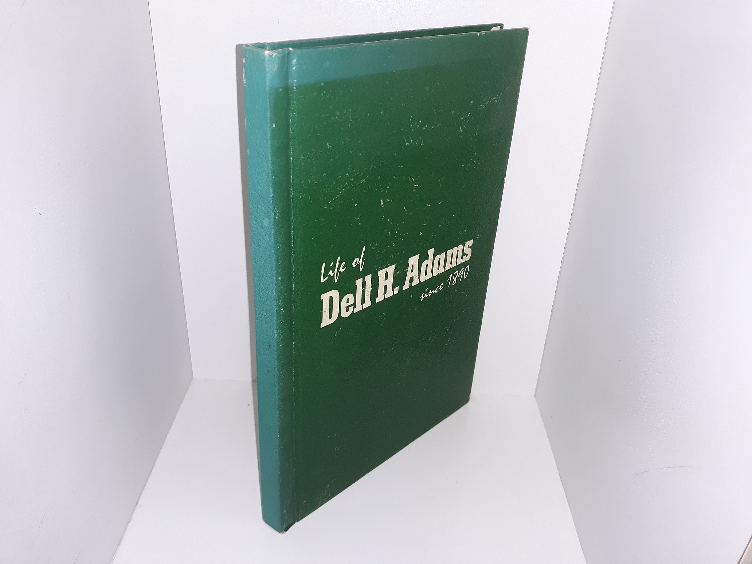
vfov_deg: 49.7
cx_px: 376
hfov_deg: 63.4
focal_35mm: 28
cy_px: 282
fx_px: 608
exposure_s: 1/120
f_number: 1.7
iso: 64
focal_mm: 3.7
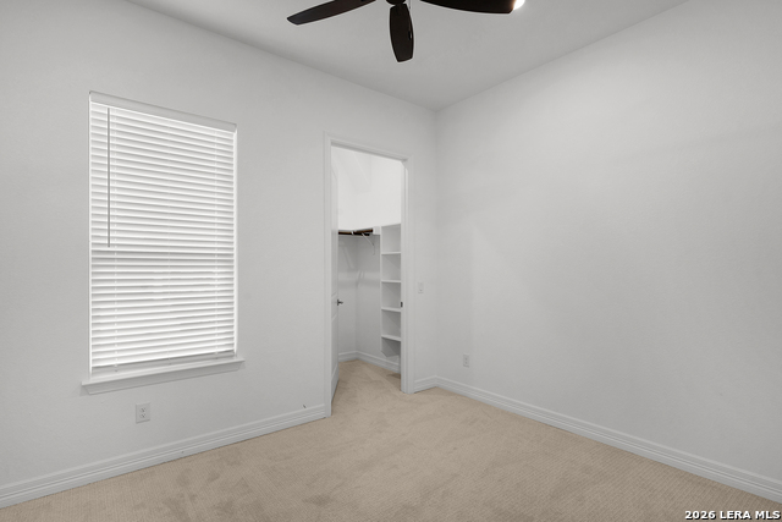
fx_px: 369
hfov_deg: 93.3
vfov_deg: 70.5
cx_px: 391
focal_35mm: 17
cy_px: 261
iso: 100
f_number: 9
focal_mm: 17
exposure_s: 1/8
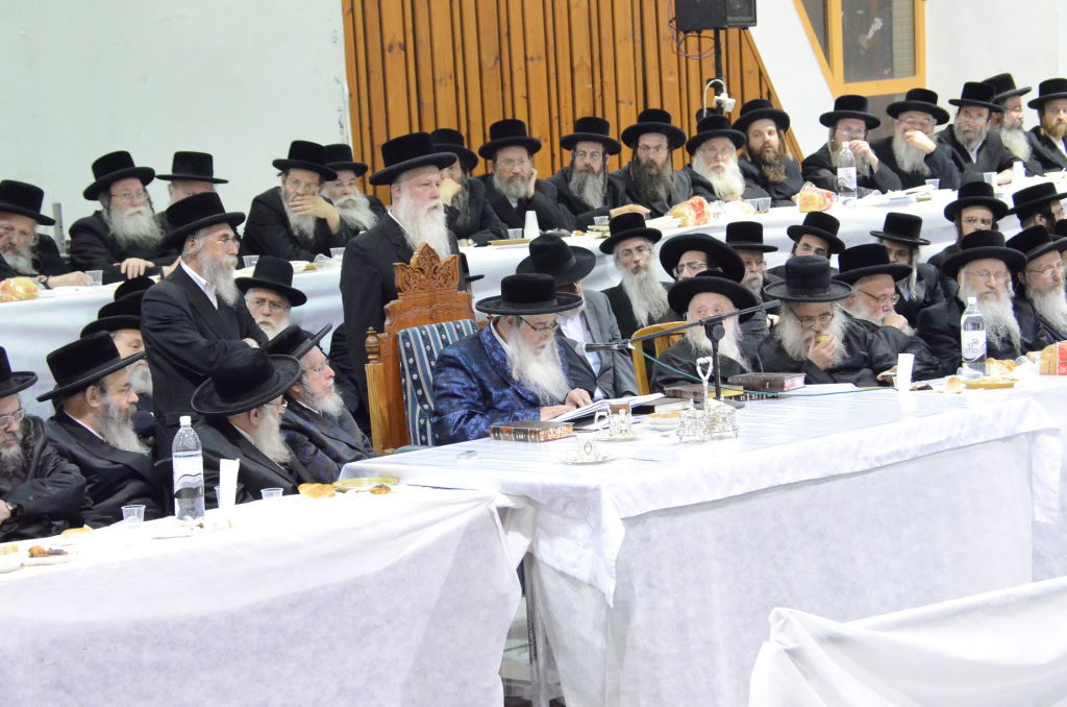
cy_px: 354
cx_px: 534
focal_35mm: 108
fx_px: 3194
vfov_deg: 12.6
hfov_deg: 19.0
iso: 5000
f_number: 5.6
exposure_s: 1/50
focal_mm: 72
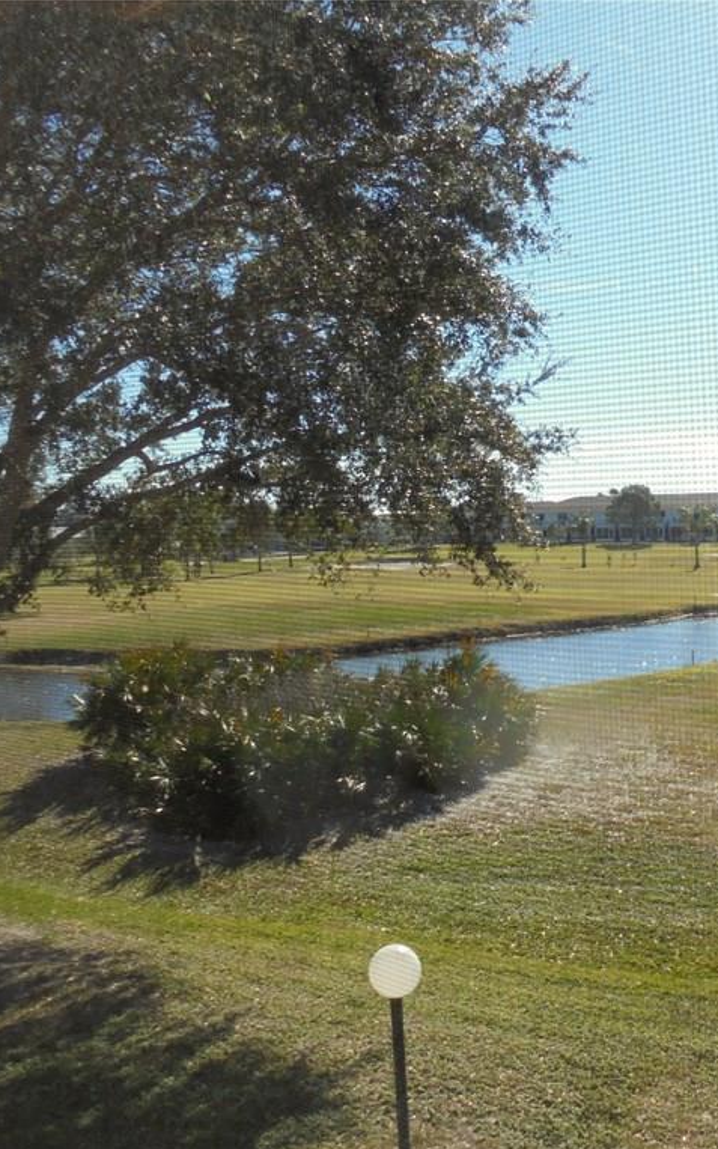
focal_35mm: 37
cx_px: 596
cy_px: 577
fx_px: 1158
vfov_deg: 52.7
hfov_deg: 33.2
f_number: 3.5
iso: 100
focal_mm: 4.6
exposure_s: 1/800
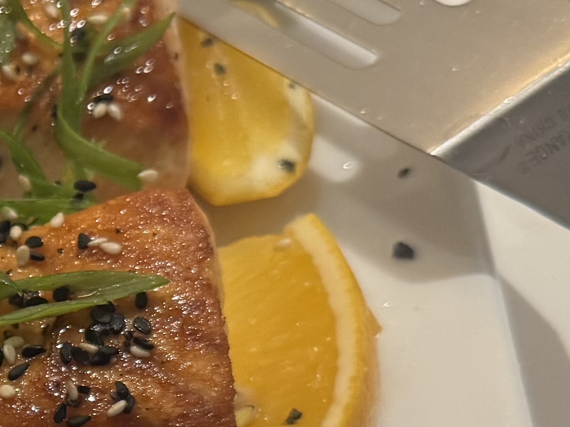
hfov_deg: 15.5
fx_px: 1894
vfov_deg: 12.6
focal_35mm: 115
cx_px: -333
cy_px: 500
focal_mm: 6.76
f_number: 1.78
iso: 250
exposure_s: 1/60
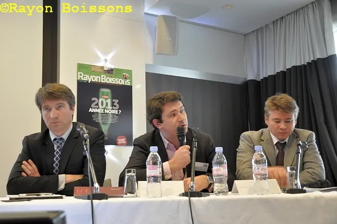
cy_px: 112
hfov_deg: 43.6
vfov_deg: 29.8
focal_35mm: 45
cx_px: 168
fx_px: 421
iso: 800
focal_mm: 30
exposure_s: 1/10
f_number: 4.2
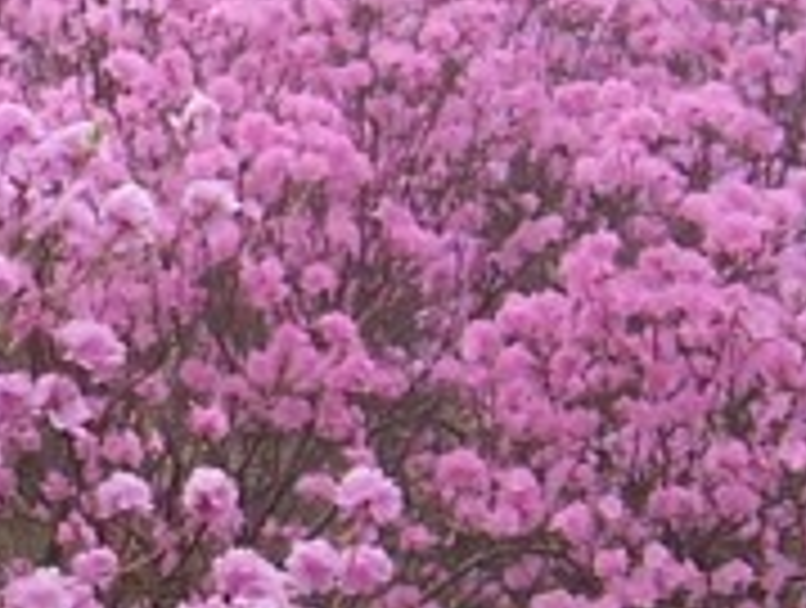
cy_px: 252
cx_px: -910
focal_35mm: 194
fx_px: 4526
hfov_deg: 9.4
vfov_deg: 7.7
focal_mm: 5.6
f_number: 2.7
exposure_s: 1/180
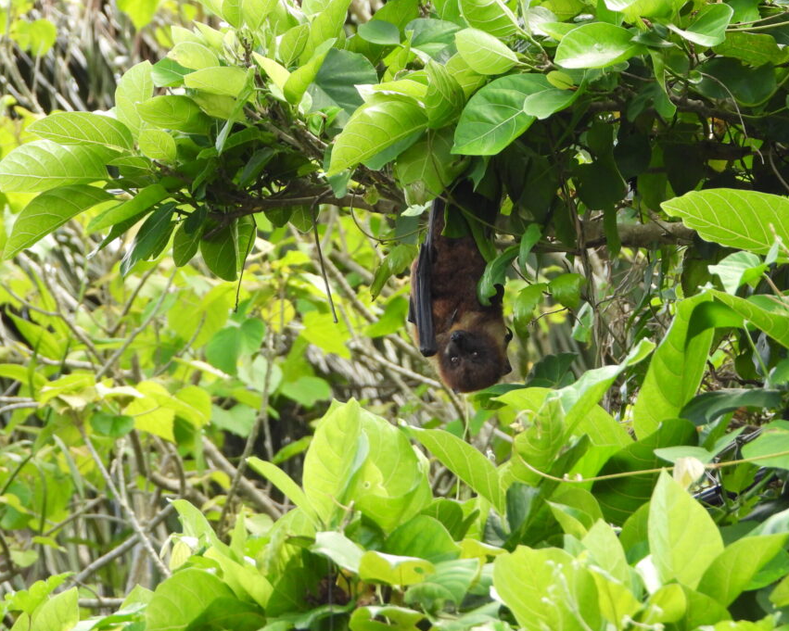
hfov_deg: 4.8
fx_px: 9458
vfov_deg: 3.8
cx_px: 465
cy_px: 296
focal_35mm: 405
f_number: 4.5
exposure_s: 1/125
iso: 360
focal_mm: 62.1
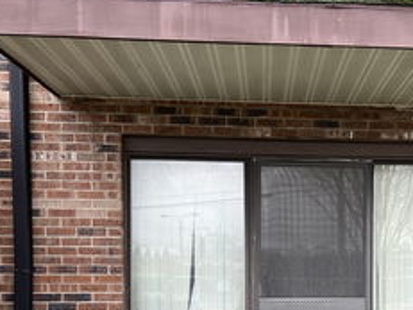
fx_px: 572
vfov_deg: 29.0
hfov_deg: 38.6
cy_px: 280
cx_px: 314
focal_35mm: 48
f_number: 1.5
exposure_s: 1/380
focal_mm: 5.7
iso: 50
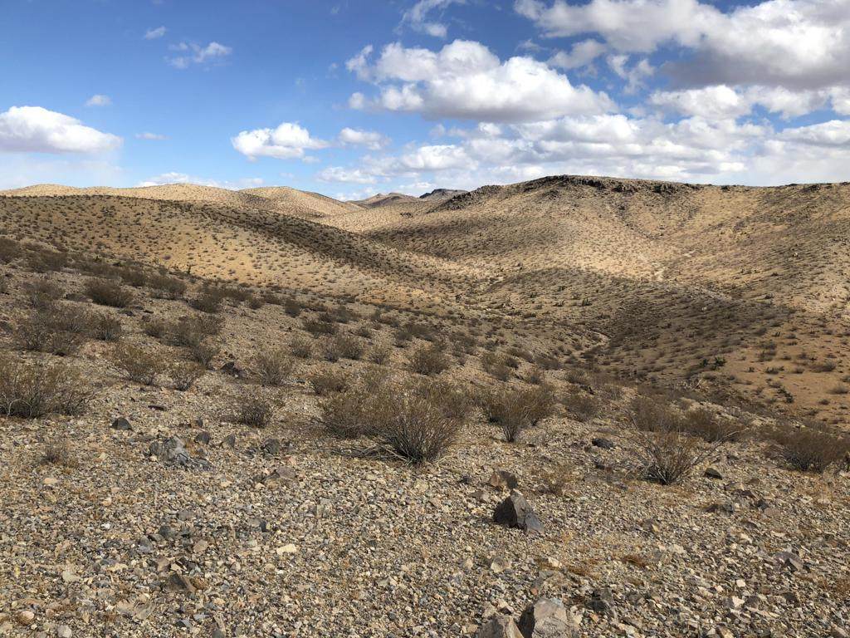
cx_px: 425
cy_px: 319
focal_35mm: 28
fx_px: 688
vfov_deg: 49.7
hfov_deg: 63.4
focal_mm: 4
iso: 20
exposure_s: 1/2315
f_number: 1.8
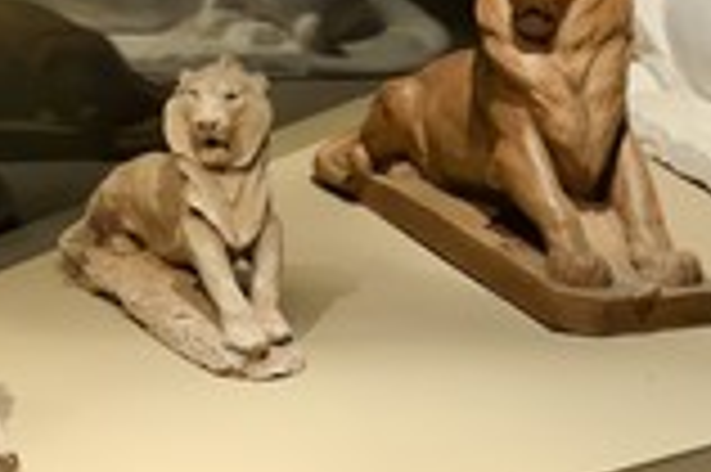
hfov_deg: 21.7
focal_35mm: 93
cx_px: 180
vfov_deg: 14.2
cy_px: -85
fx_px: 1835
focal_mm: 35
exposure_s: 1/3.33
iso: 200
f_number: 7.1
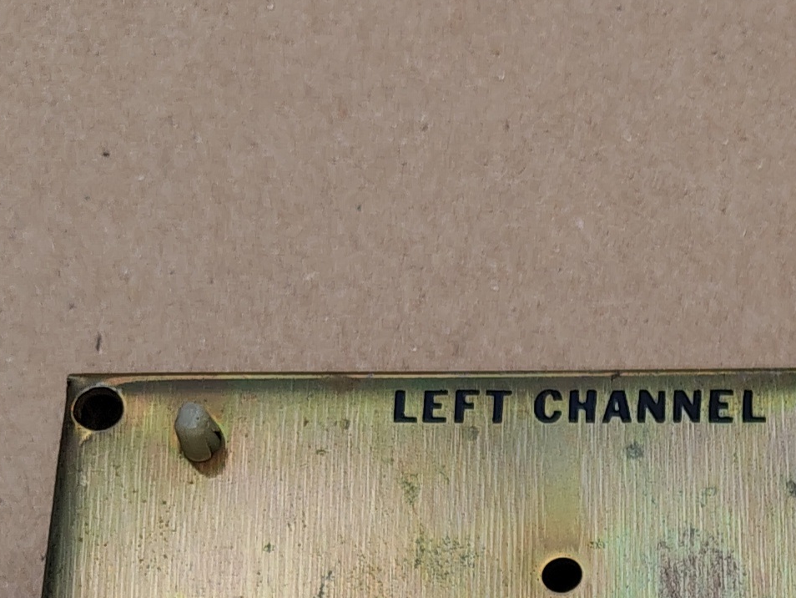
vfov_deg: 12.9
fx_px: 2369
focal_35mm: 103
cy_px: 1099
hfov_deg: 18.0
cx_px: 989
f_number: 1.8
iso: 100
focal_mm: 5.56
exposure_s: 1/1529
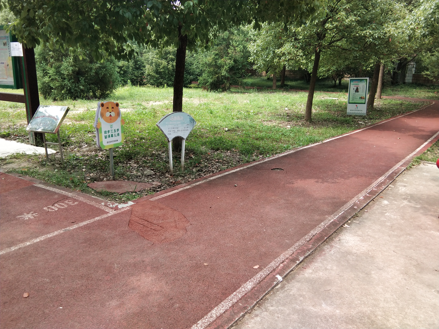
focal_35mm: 31
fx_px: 393
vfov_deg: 45.4
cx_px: 220
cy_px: 164
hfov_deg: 58.4
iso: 50
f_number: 2.2
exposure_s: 1/272
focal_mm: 3.69
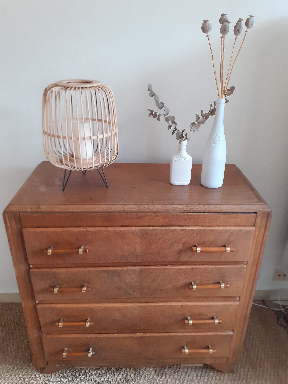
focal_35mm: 27
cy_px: 192
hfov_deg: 51.4
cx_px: 144
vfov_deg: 65.3
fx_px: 300
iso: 250
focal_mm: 3.6
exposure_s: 1/50
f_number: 1.9
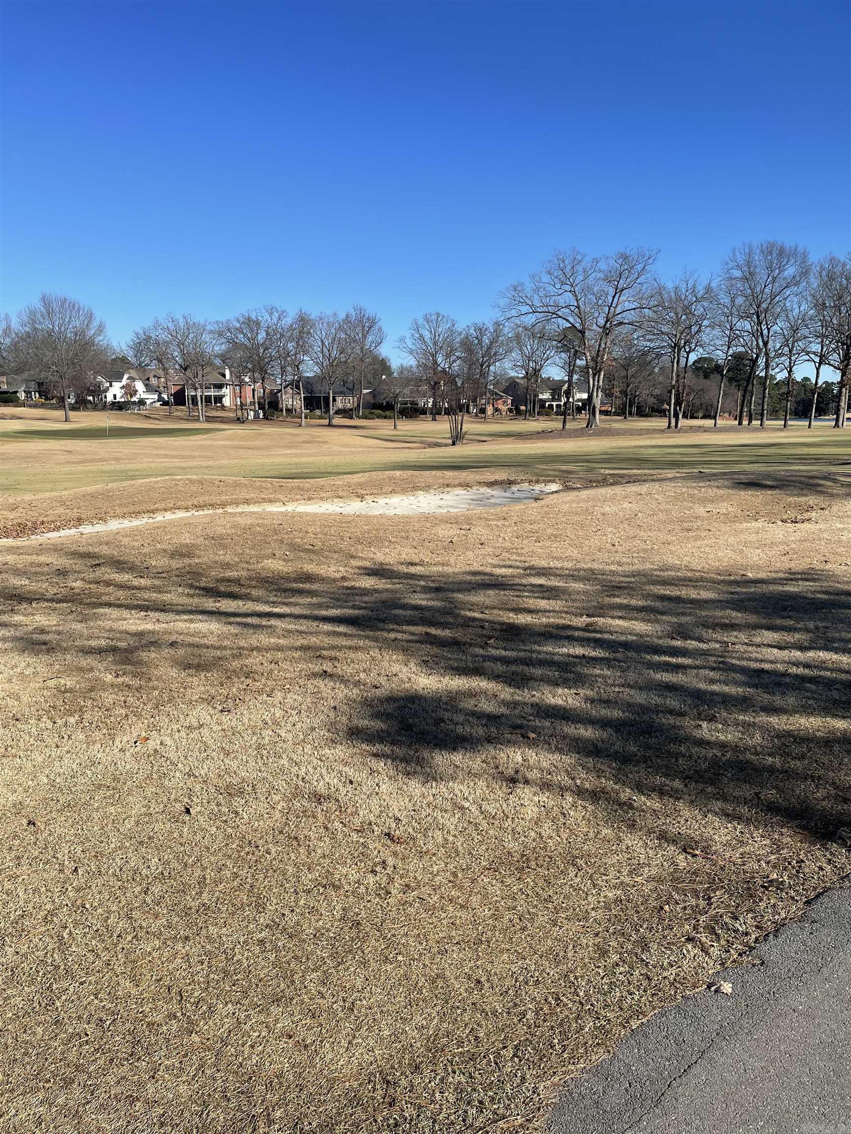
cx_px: 426
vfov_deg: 67.3
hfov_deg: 53.1
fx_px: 852
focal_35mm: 26
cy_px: 567
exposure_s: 1/3205
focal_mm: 4.2
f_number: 1.6
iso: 32
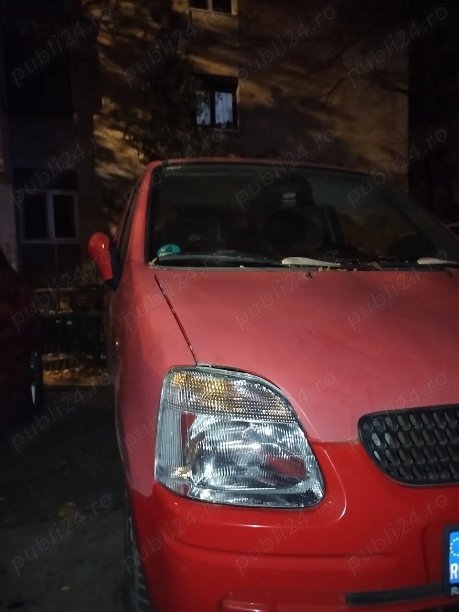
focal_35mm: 25
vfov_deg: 69.4
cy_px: 314
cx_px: 229
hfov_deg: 54.9
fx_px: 442
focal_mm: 5.31
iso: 3200
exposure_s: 1/10
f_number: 1.7
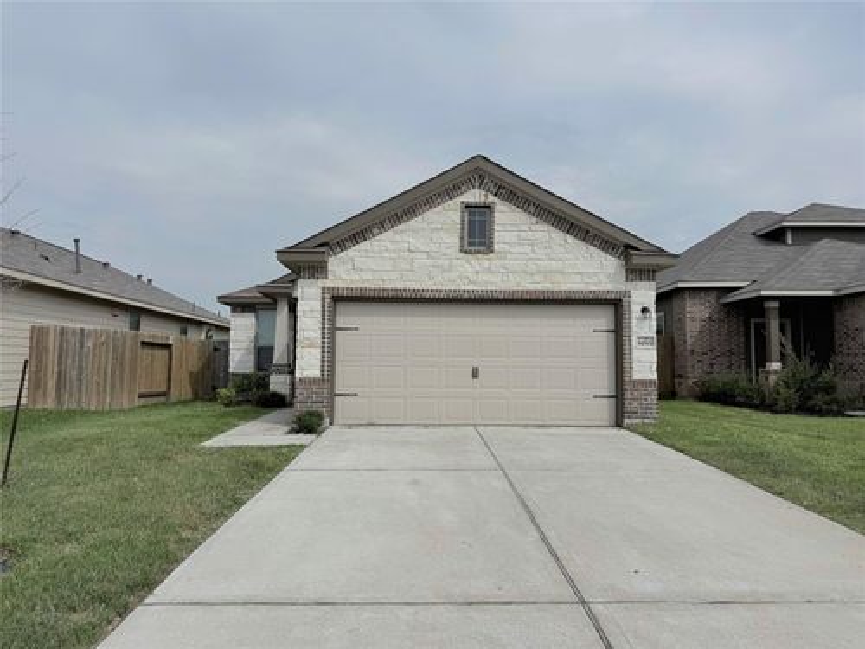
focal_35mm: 24
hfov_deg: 71.6
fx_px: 600
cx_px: 432
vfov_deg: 56.8
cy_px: 324
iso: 80
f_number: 1.78
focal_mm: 6.76
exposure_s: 1/8130
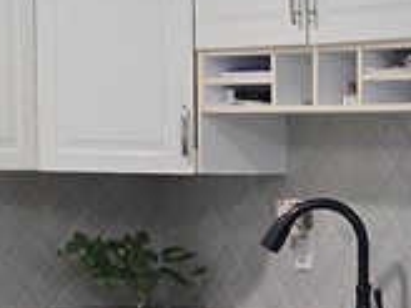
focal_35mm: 144
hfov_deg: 13.3
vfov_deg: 10.2
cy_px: 346
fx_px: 1710
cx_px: 499
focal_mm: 6.3
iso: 80
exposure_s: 1/60
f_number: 1.7
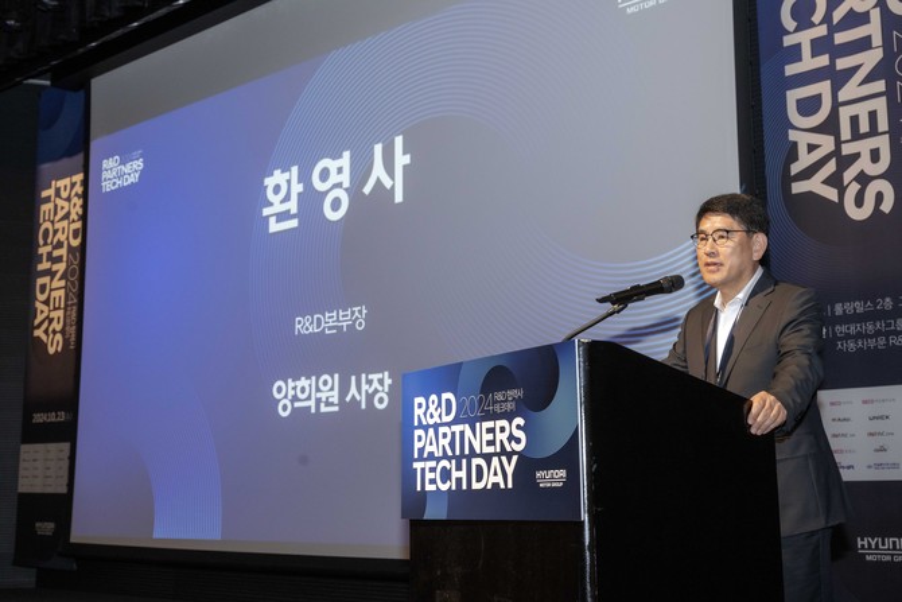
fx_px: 1153
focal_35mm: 46
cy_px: 301
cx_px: 451
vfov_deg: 29.3
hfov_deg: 42.7
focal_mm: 46
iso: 1250
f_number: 6.3
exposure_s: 1/100
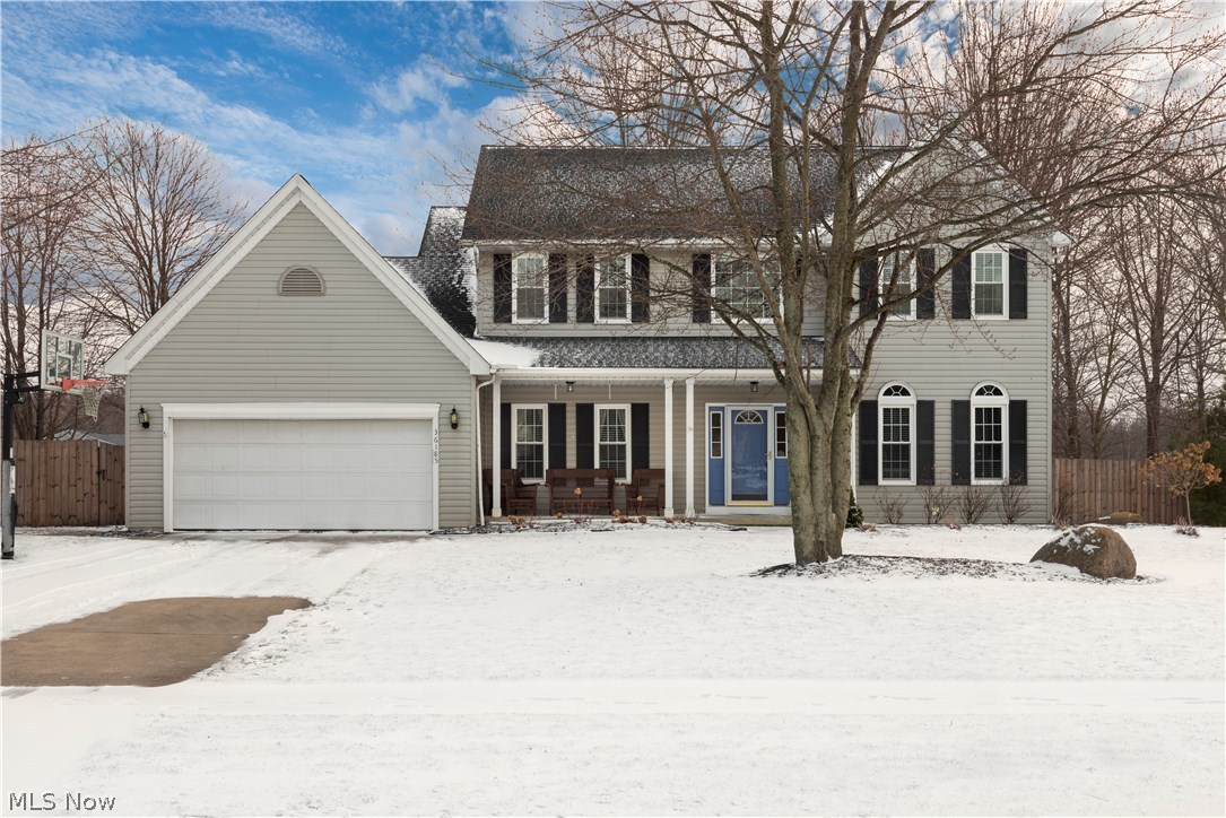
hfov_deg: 50.7
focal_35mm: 38
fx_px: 1294
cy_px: 409
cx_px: 613
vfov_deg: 35.1
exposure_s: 1/15
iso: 100
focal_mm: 38
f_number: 11
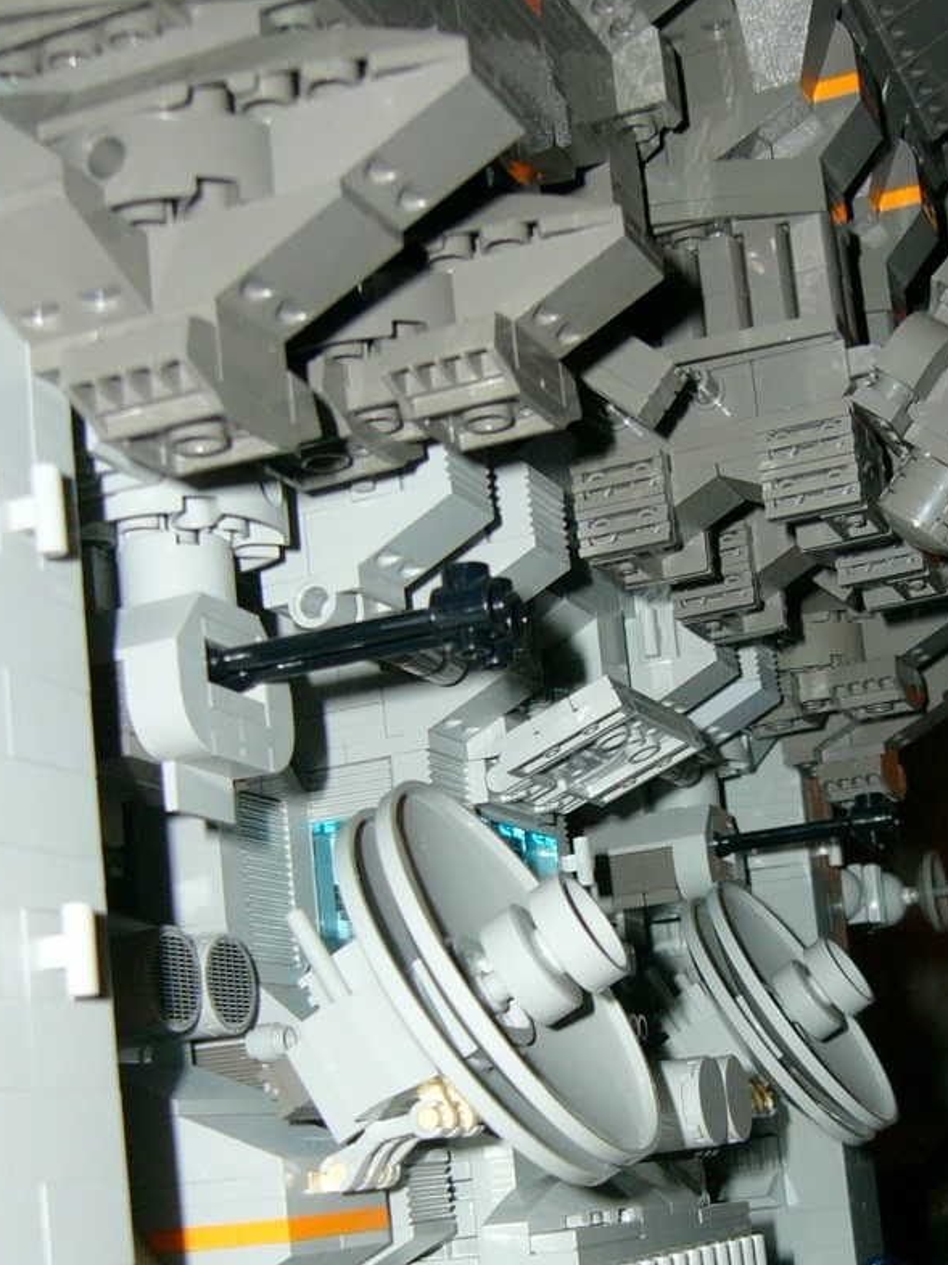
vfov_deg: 33.2
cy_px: 932
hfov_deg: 25.5
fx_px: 2082
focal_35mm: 57
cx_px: 623
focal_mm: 5.8
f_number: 2.8
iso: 100
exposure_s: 1/60
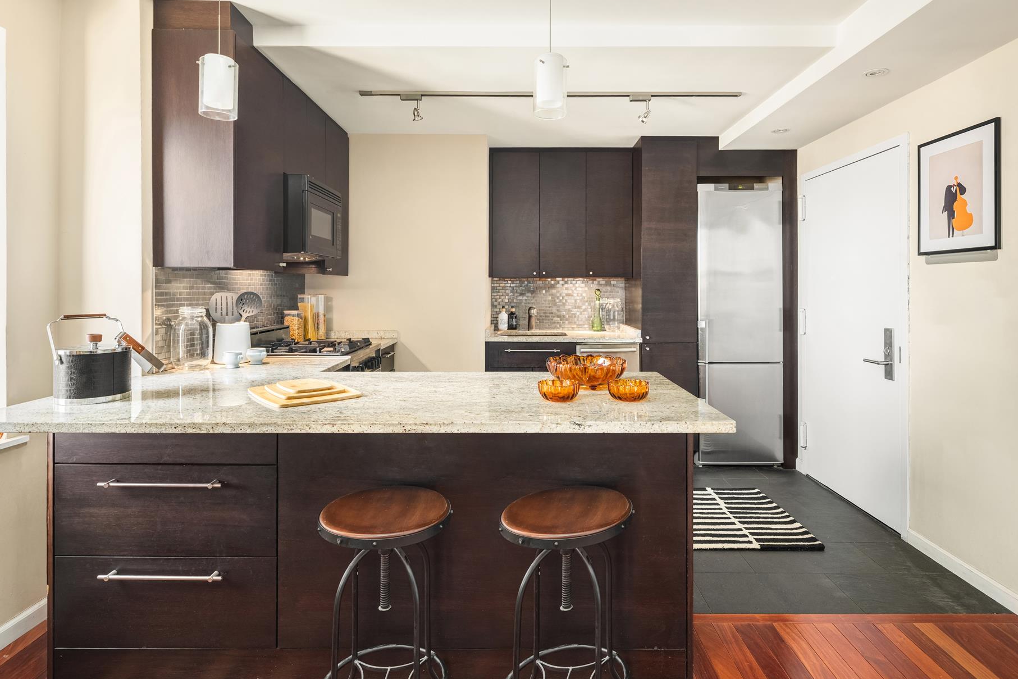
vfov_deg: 67.4
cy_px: 350
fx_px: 509
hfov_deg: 90.0
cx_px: 526
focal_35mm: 18
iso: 500
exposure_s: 1.6
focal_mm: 17
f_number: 13
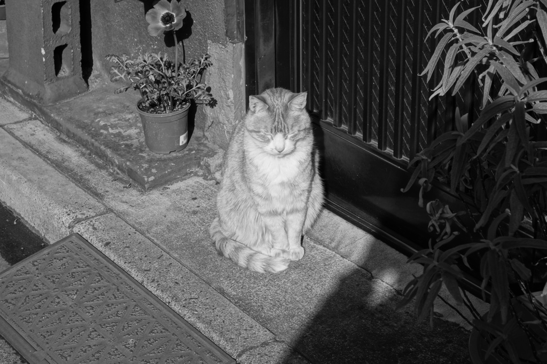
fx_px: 1519
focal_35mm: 100
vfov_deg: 13.7
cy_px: 182
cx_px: 274
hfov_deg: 20.4
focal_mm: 37.1
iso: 125
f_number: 9
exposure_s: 1/250
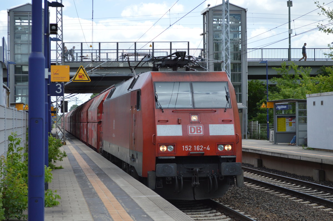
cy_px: 110
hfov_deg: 24.6
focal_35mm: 82
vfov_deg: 16.5
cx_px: 166
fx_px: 762
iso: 400
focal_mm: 55
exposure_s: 1/800
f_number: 5.6
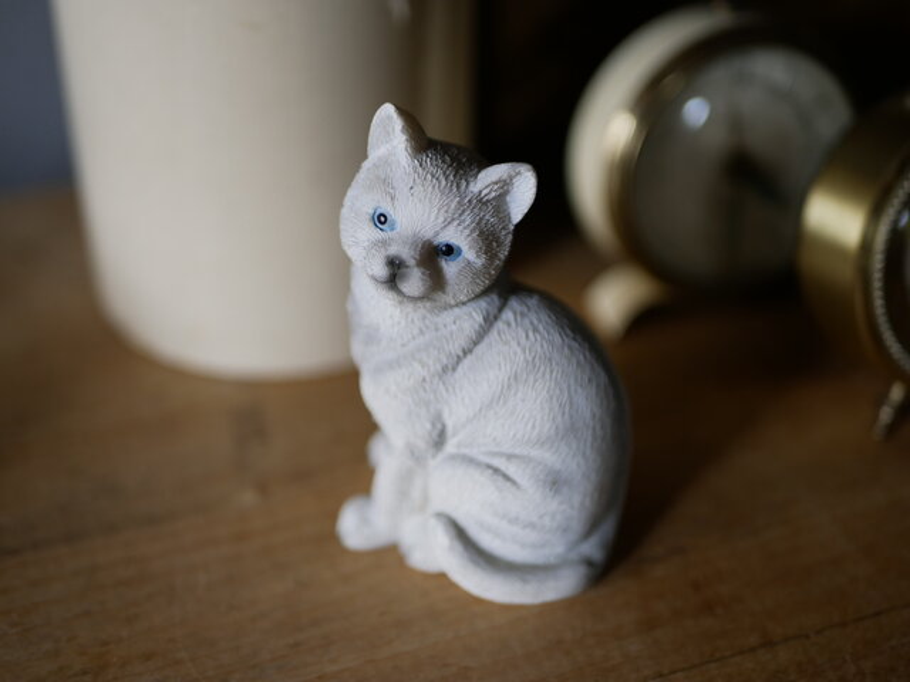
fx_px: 1314
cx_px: 455
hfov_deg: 38.2
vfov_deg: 29.1
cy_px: 341
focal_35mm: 50
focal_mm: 25
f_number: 1.7
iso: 400
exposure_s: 1/125
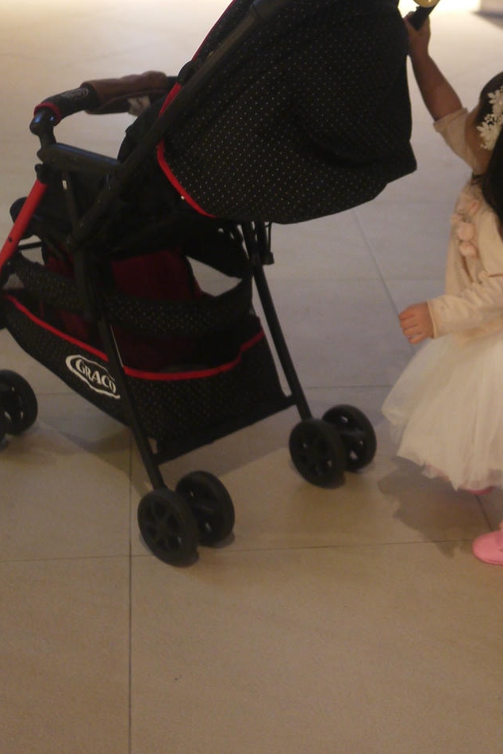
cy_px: 285
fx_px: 1467
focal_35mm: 70
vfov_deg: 28.7
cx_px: 420
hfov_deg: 19.2
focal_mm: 20
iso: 640
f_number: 1.7
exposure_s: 1/125
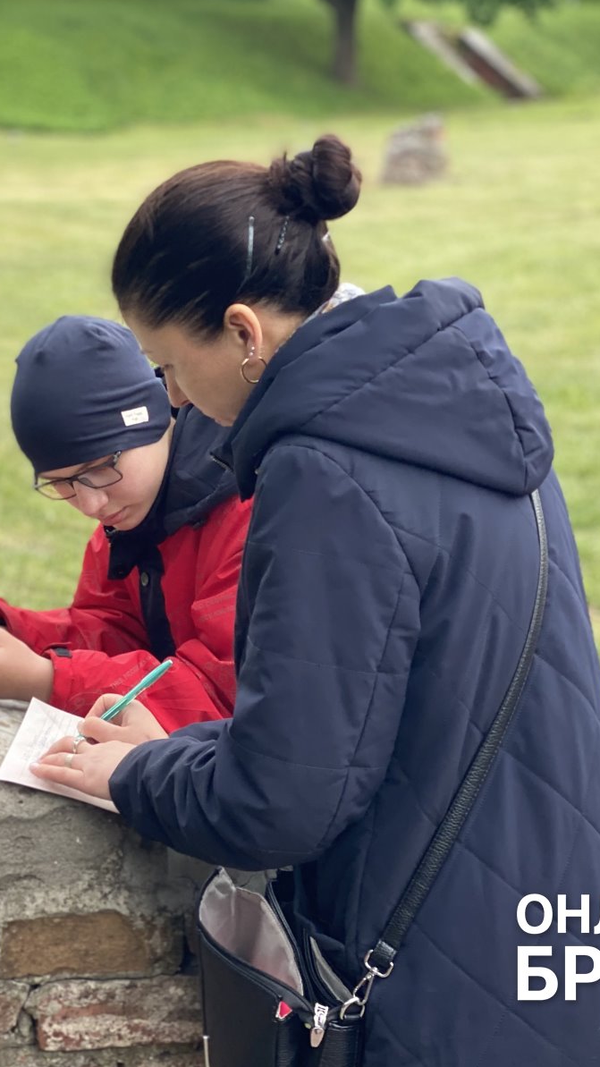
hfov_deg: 15.8
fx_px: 2150
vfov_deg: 27.9
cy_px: 534
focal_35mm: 76
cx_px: 107
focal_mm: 6
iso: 20
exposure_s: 1/145
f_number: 2
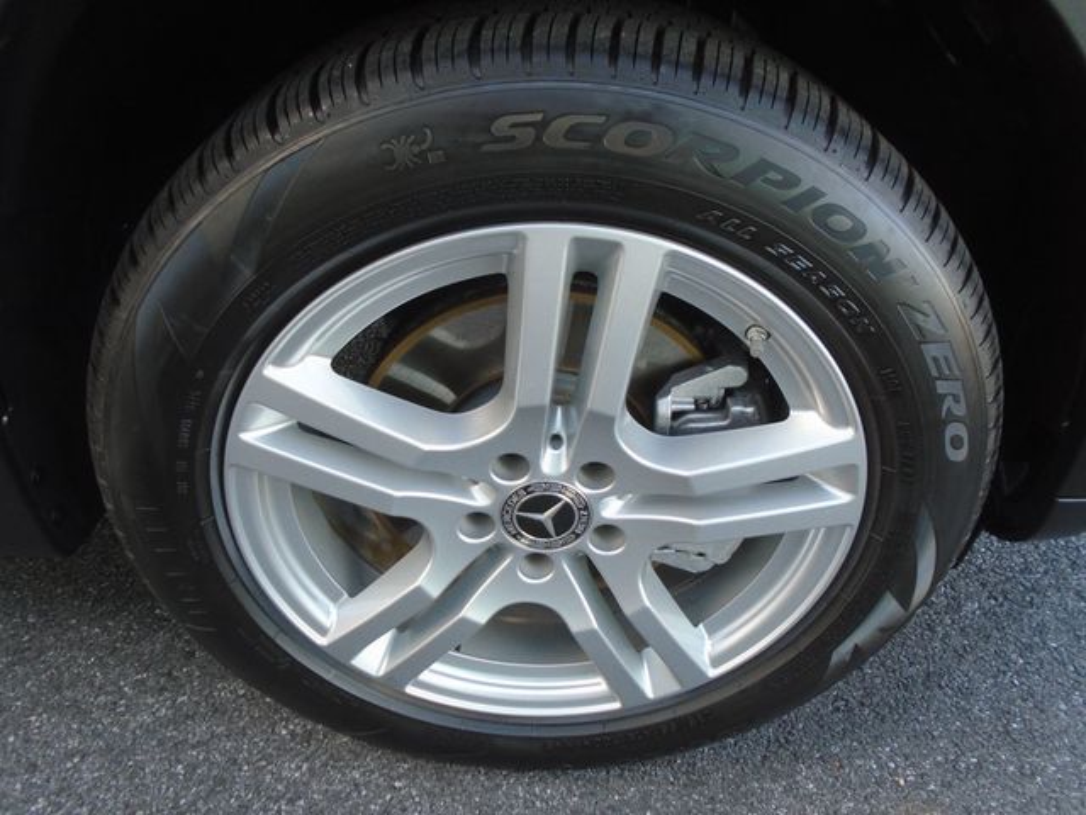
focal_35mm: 26
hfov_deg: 67.3
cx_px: 543
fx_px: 816
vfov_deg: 53.1
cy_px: 408
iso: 100
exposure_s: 1/60
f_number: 3.2
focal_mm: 4.6
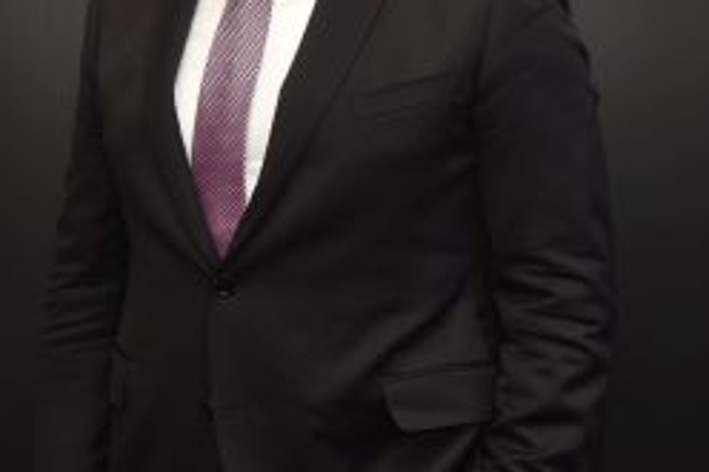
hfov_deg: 19.3
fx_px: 2066
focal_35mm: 105
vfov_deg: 12.9
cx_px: 163
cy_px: 62
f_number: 5
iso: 800
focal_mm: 40
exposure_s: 1/80
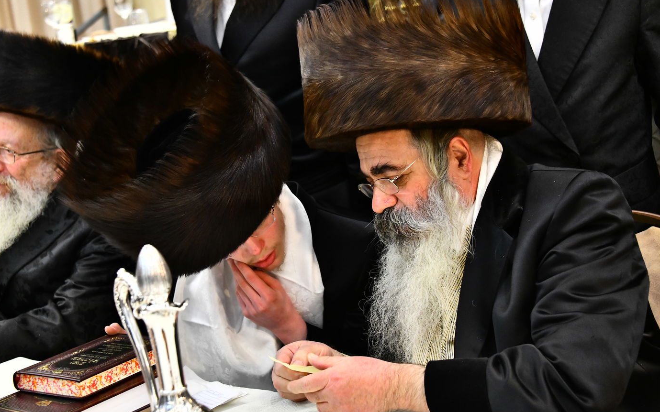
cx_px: 329
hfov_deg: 34.0
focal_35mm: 60
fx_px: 1079
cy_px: 201
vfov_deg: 21.6
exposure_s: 1/100
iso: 3200
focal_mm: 58
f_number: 5.6
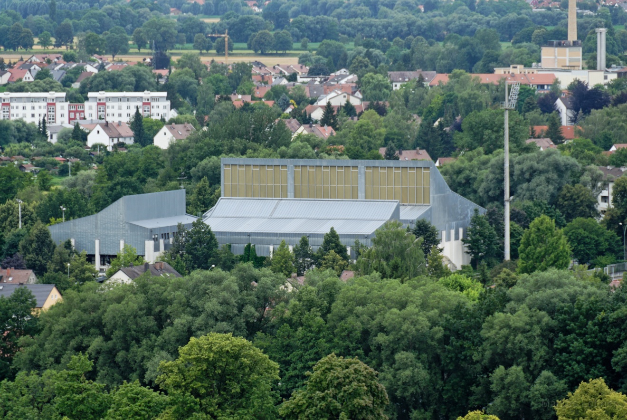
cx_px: 314
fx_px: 5232
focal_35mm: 300
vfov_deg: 4.6
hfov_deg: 6.9
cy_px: 210
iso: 100
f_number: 8
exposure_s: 1/50
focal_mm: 200
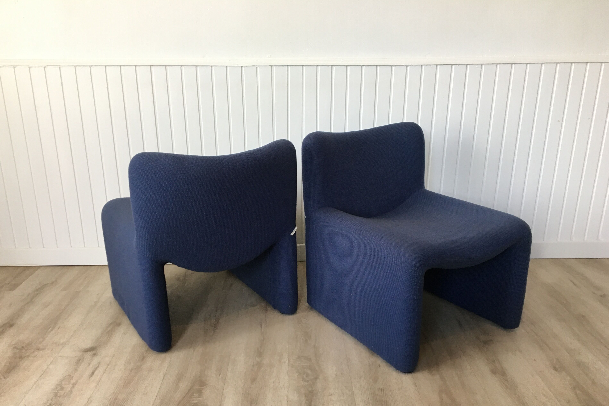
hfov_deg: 58.7
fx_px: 541
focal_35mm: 32
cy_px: 238
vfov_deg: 41.0
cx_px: 297
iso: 40
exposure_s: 1/33
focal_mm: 4.15
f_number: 2.2
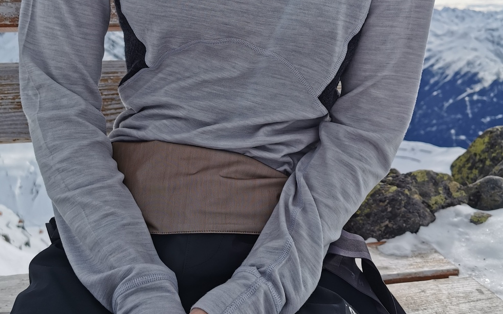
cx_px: 247
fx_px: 535
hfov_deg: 50.4
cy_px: 115
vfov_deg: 32.6
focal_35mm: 39
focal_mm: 5.56
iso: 50
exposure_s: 1/5882
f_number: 1.6
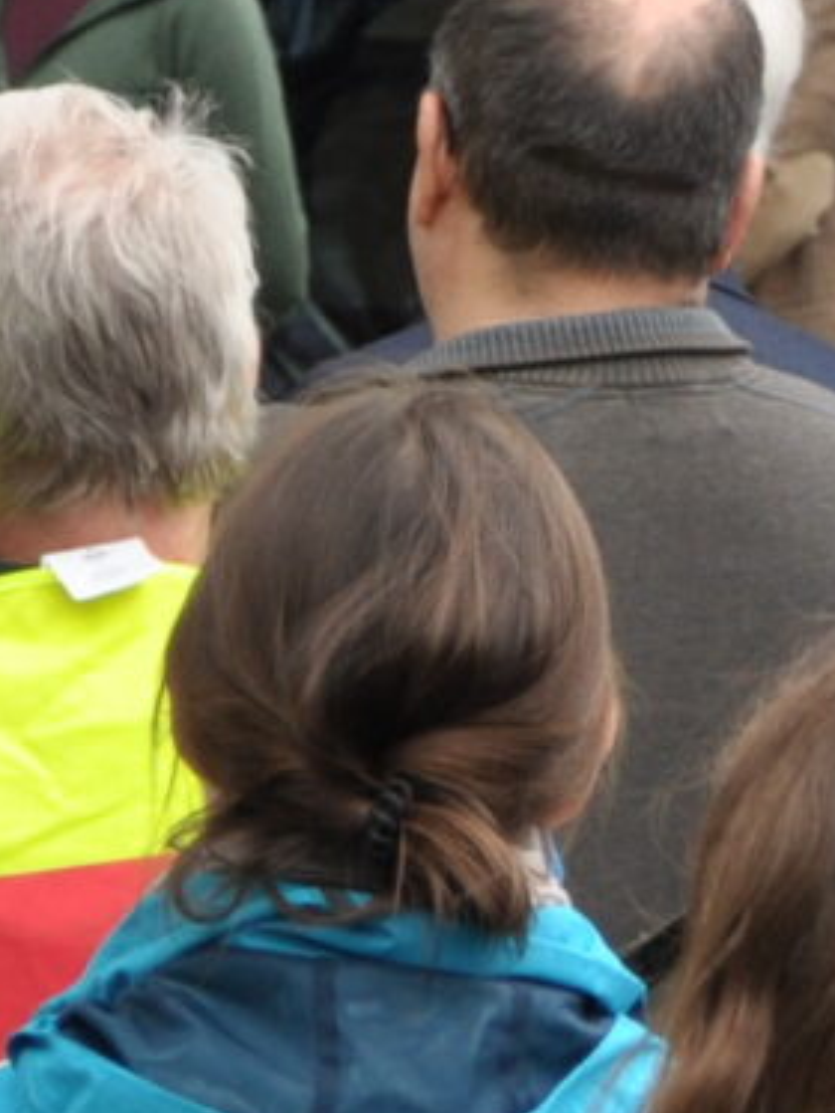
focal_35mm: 376
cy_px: 1707
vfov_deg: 5.2
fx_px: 12086
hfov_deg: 3.9
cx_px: -248
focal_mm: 38
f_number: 4.5
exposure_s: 1/200
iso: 280
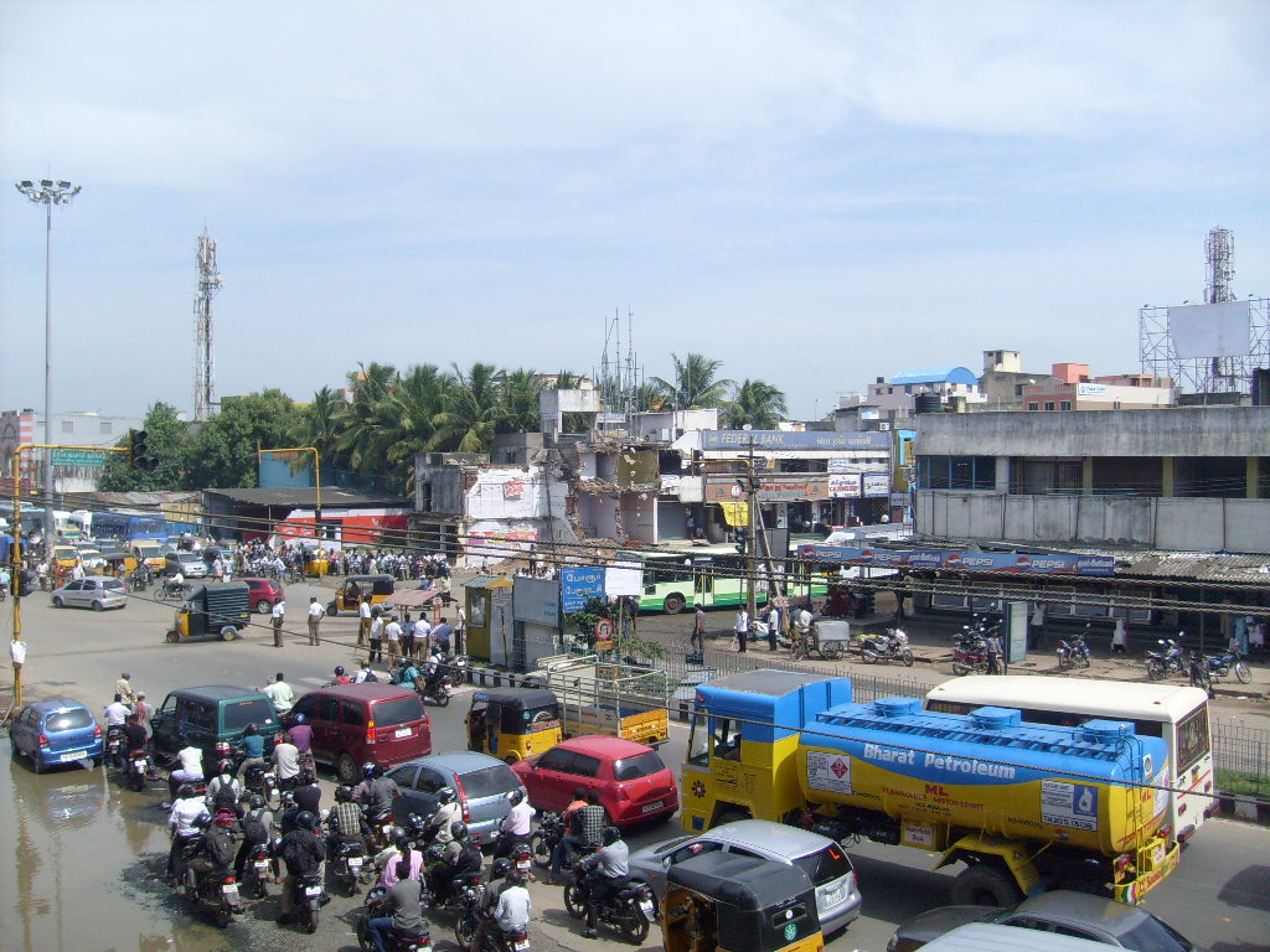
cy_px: 476
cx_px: 635
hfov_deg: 52.6
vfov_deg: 40.7
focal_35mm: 35
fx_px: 1284
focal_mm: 5.8
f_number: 7.1
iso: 80
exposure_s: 1/350
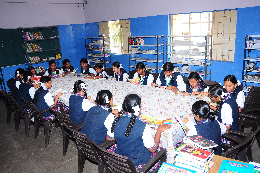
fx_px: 195
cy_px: 86
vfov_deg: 47.8
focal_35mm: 27
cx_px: 130
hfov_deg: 67.4
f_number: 5.6
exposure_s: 1/125
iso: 400
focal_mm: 18
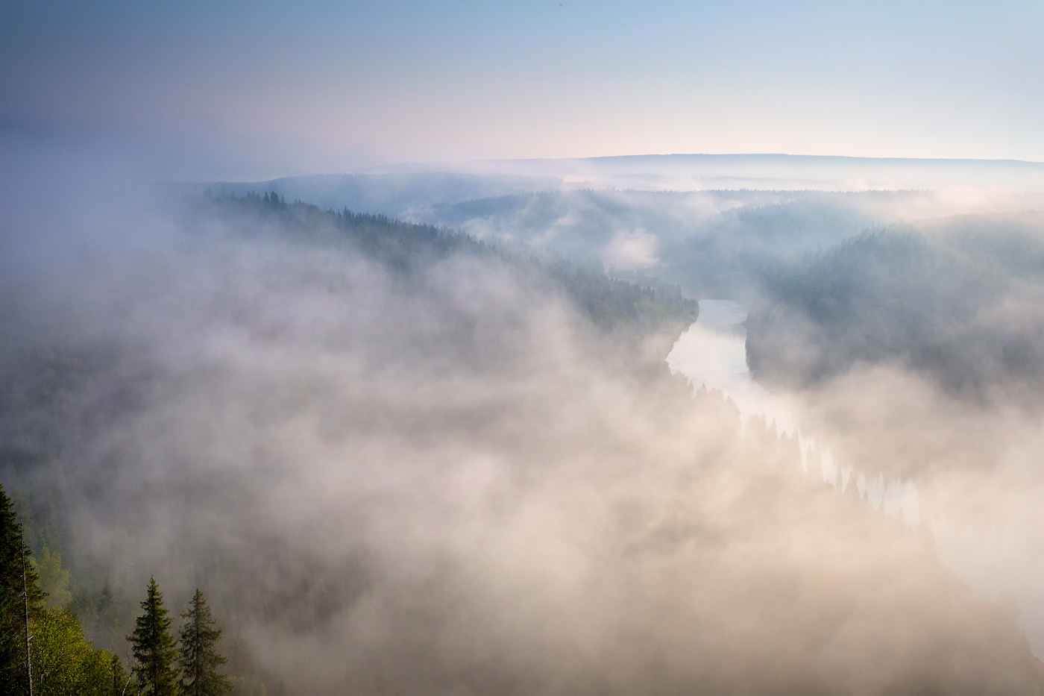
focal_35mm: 35
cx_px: 522
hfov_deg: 54.4
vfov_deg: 37.8
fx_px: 1015
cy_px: 348
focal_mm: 23
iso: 400
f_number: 7.1
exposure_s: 1/2200
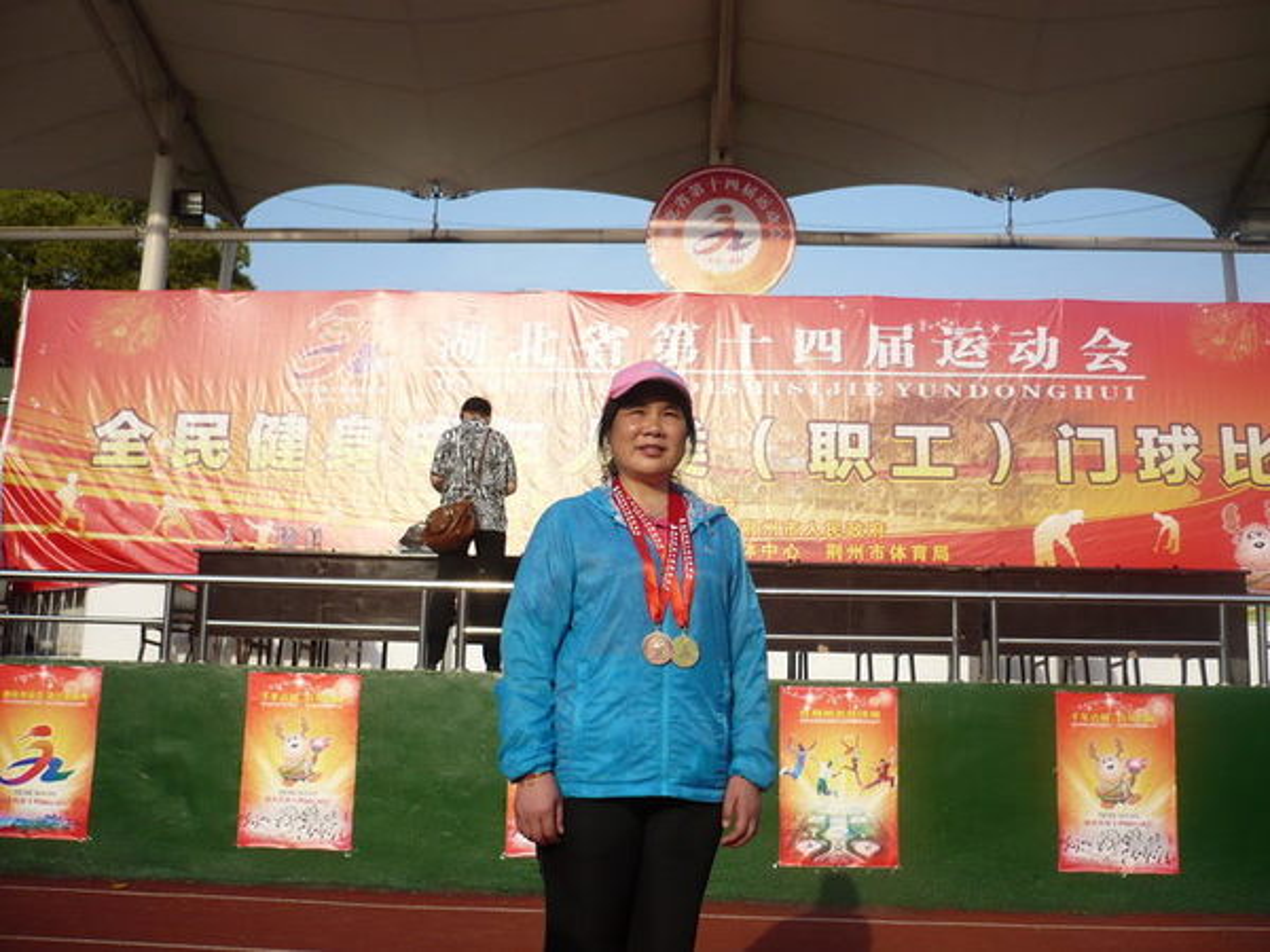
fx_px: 1284
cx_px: 635
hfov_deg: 52.6
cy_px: 476
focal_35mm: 35
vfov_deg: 40.7
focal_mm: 5.8
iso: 100
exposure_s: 1/640
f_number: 2.8
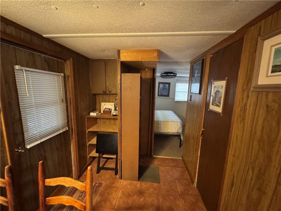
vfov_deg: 85.7
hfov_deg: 102.1
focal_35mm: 14
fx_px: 114
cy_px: 106
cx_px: 140
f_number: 2.2
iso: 1250
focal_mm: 2.22
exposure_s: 1/30
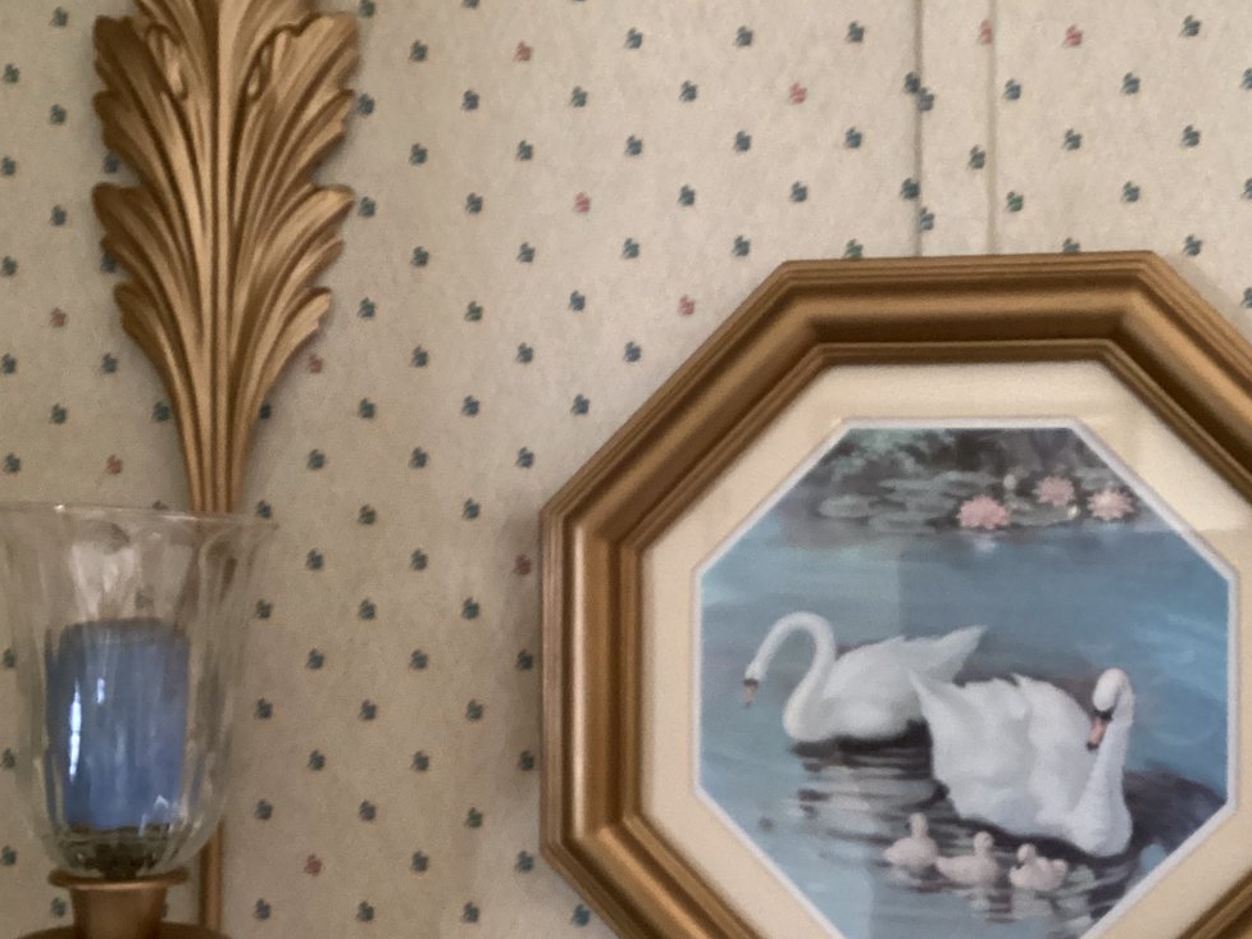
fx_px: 1736
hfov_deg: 39.7
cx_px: 640
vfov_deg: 30.2
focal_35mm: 48
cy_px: 560
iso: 640
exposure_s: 1/30
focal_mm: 3.3
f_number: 2.4
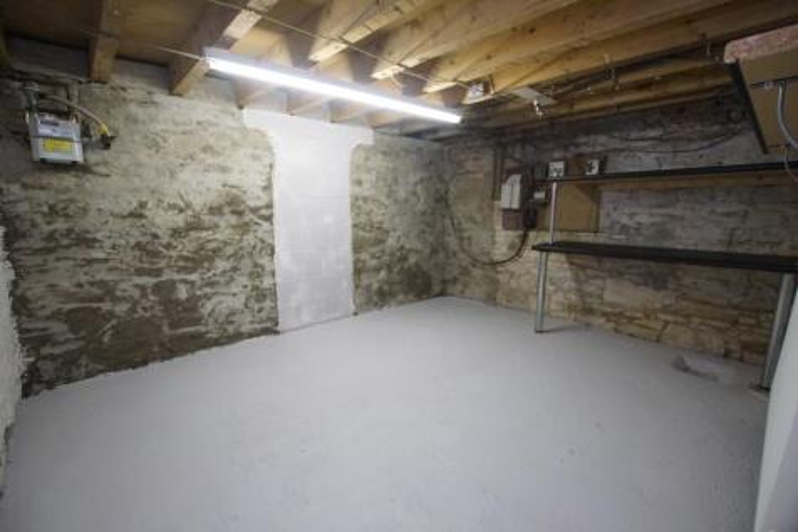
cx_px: 399
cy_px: 266
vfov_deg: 77.3
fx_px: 332
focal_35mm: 15
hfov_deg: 100.4
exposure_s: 1/160
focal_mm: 10
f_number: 3.5
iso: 2000
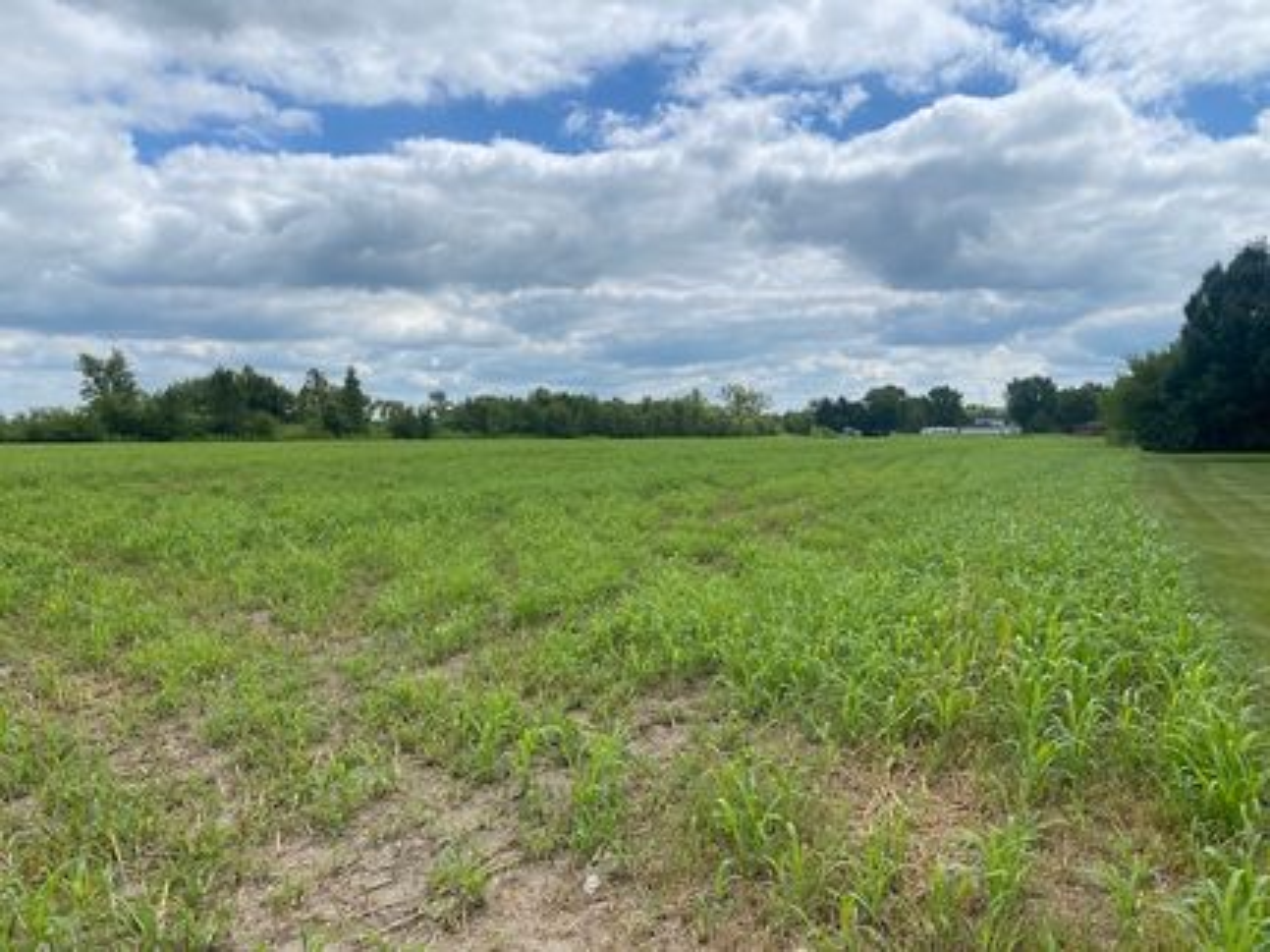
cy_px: 476
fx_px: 954
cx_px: 635
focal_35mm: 26
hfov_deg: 67.3
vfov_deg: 53.0
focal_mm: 4.25
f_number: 1.8
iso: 32
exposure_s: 1/5495
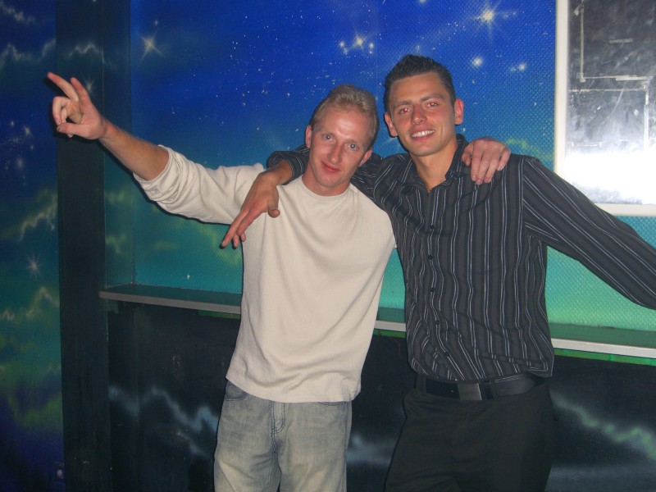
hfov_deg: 41.2
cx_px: 328
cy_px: 246
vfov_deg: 31.5
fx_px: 872
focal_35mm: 46
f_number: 3.1
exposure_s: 1/60
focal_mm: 9.5
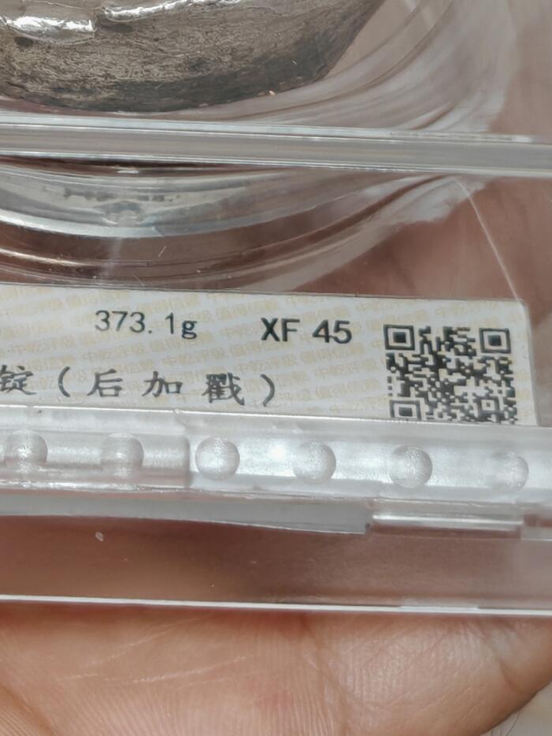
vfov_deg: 10.8
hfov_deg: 8.1
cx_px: 142
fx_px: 3889
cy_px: 167
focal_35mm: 183
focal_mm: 7.62
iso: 64
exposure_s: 1/100
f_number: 1.6
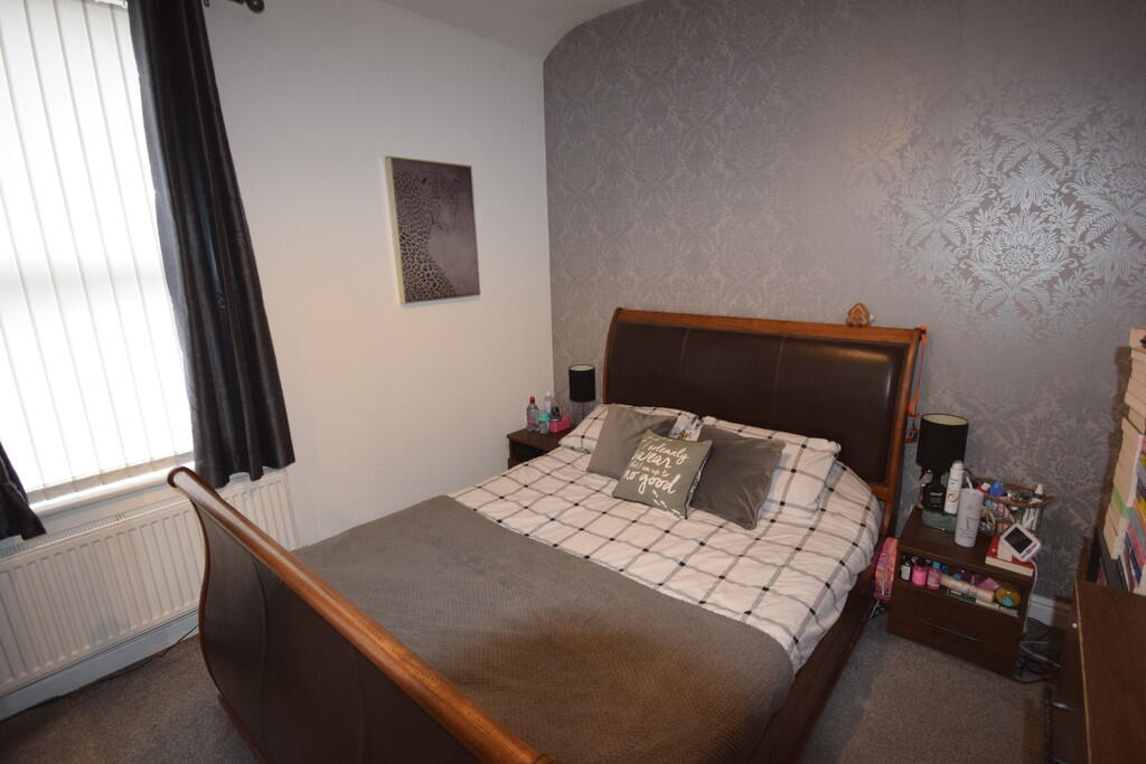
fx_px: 525
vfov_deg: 72.1
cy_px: 382
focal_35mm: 16
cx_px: 573
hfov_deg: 95.0
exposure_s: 1/60
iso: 1400
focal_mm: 11
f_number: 4.2
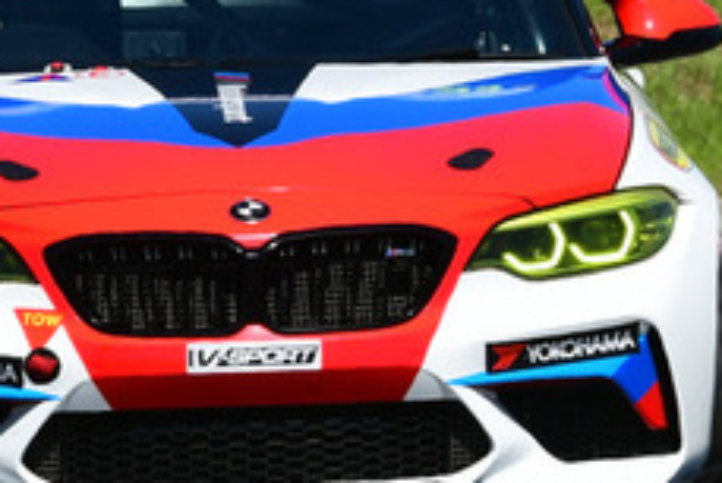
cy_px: 38
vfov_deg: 0.8
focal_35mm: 1675
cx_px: 508
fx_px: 33613
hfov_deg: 1.2
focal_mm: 320
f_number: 11
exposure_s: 1/640
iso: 320
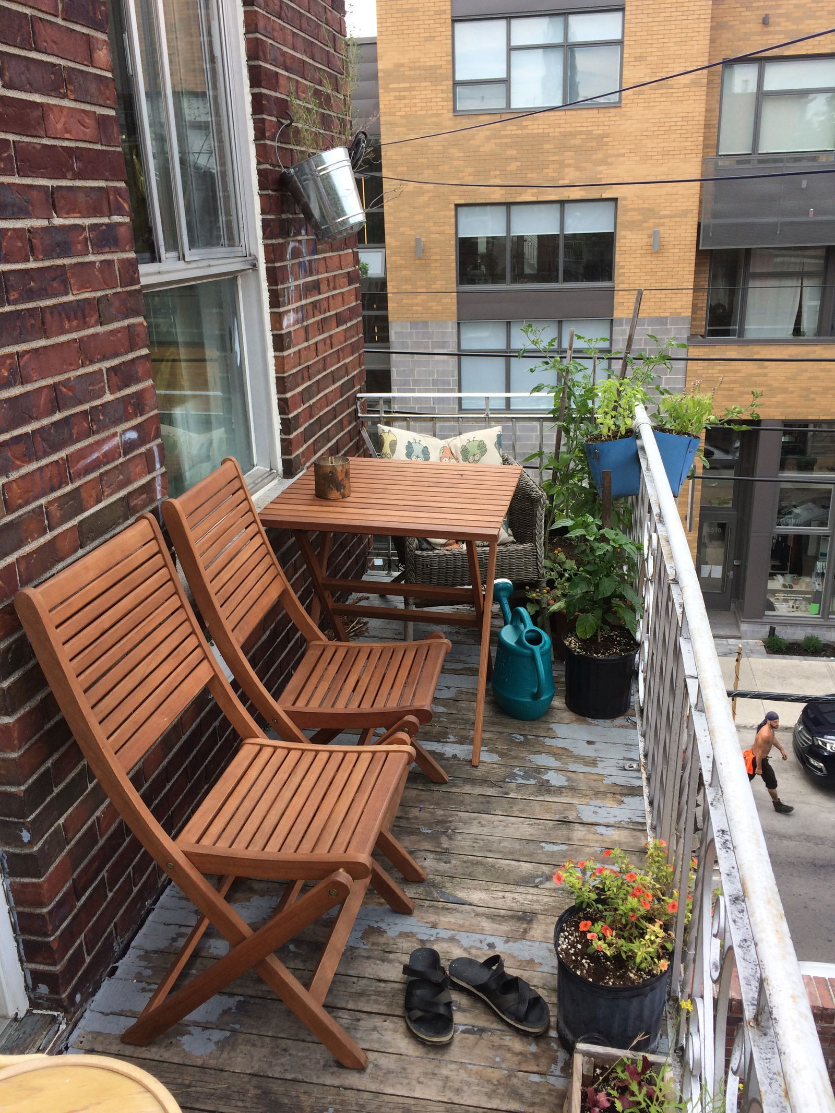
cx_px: 418
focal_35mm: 29
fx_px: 933
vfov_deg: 61.7
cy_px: 556
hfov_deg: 48.2
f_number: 2.2
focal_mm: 4.15
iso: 32
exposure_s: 1/612
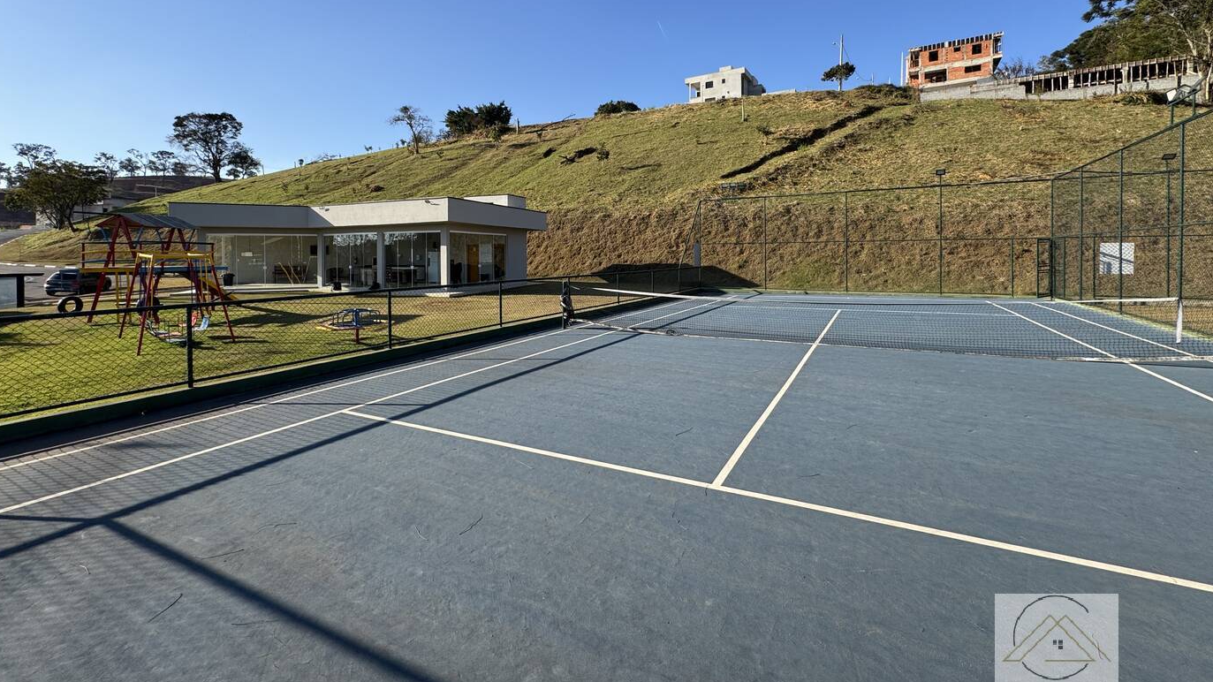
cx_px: 598
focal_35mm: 16
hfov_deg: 99.4
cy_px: 260
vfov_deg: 66.2
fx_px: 515
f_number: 2.2
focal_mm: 2.22
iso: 50
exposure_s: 1/1020
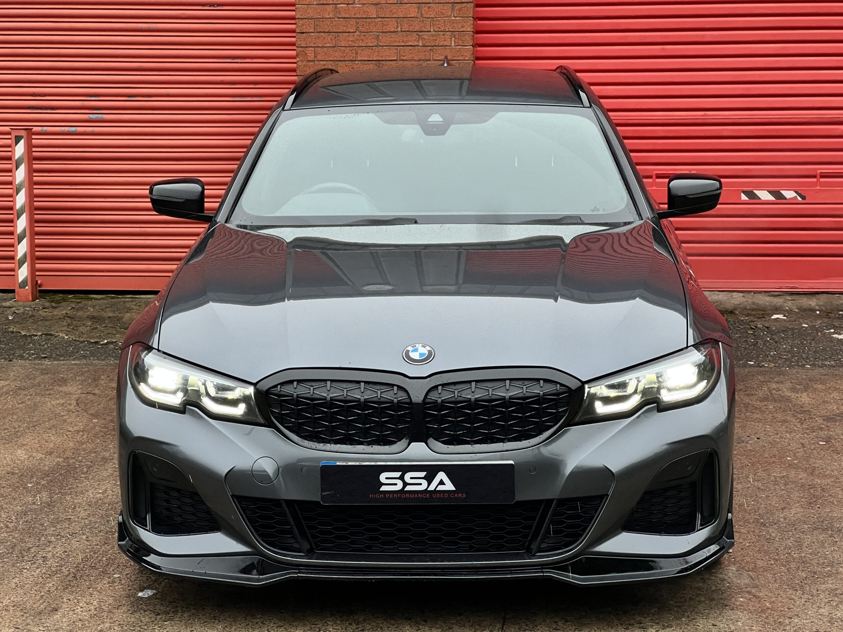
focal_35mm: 77
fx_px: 1875
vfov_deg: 19.1
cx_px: 422
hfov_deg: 25.3
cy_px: 316
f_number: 2.8
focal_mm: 9
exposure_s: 1/98
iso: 160
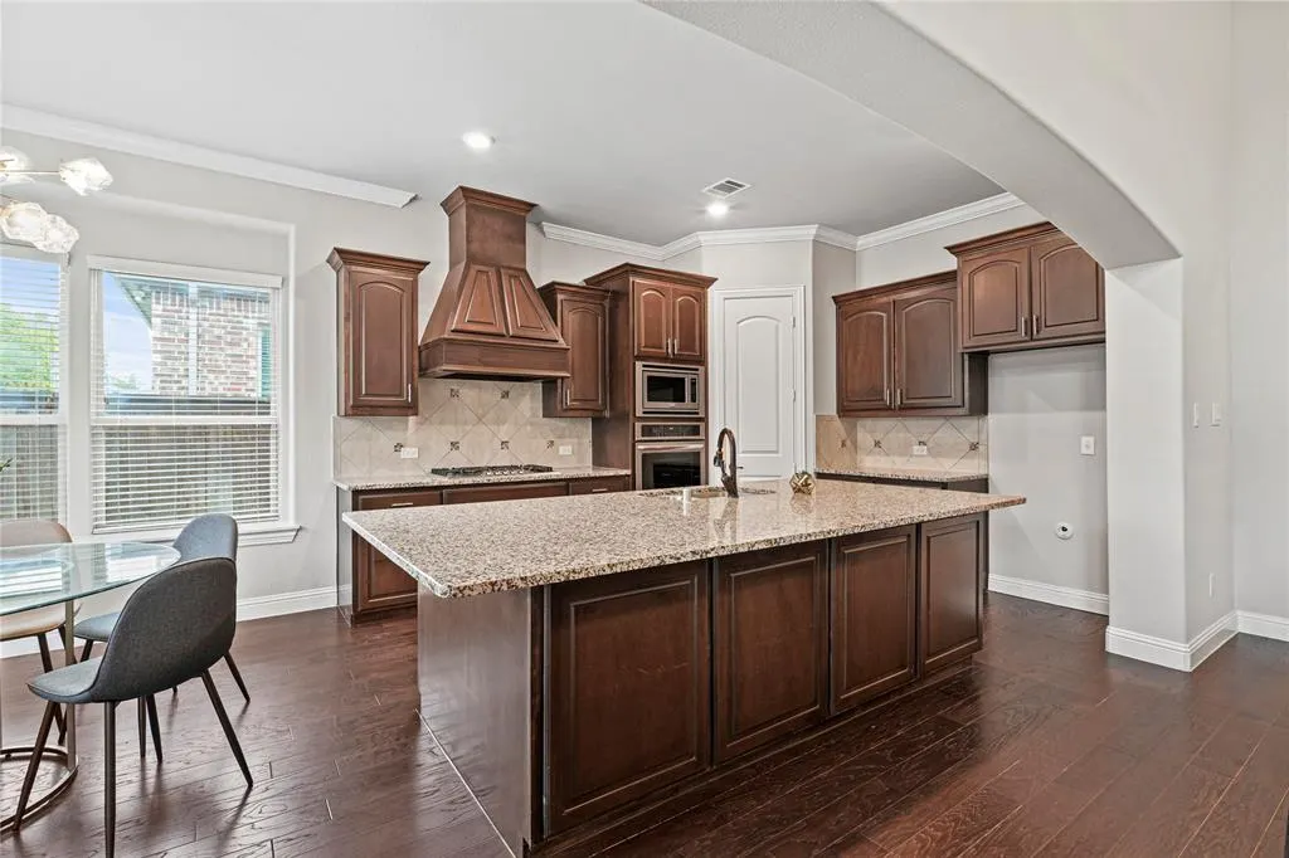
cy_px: 429
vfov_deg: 72.0
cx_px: 644
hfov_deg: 95.0
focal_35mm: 16
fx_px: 591
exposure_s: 2.5
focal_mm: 11
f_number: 8
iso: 125
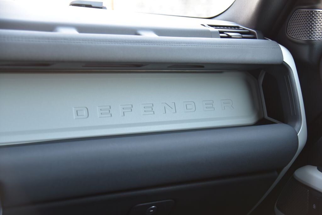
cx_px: 161
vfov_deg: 20.9
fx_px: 582
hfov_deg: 30.9
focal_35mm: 65
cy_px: 108
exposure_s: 1/25
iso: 500
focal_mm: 65
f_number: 4
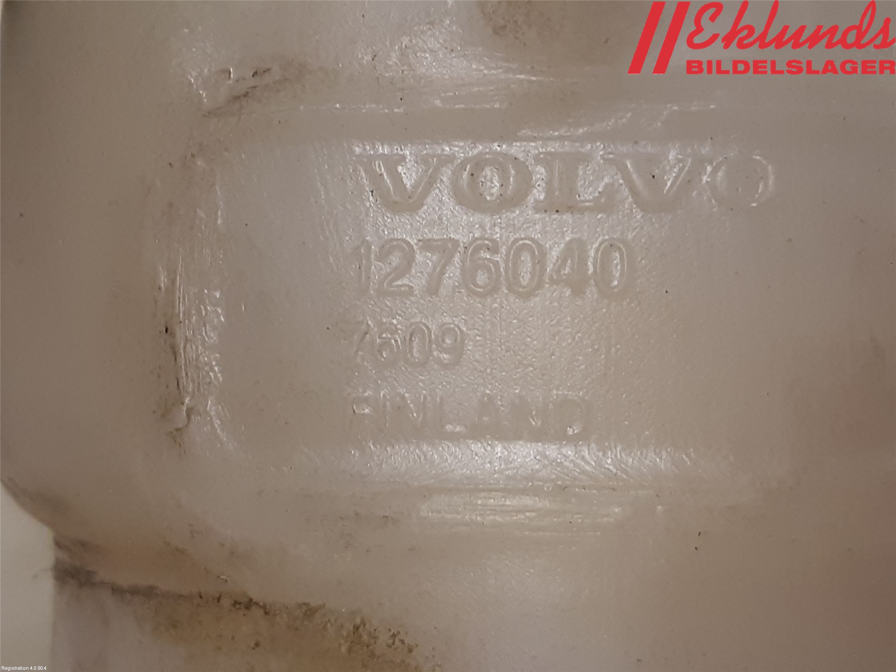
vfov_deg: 53.1
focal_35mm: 26
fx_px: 673
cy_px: 336
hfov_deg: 67.3
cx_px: 448
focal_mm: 3.93
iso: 125
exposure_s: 1/50
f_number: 1.7
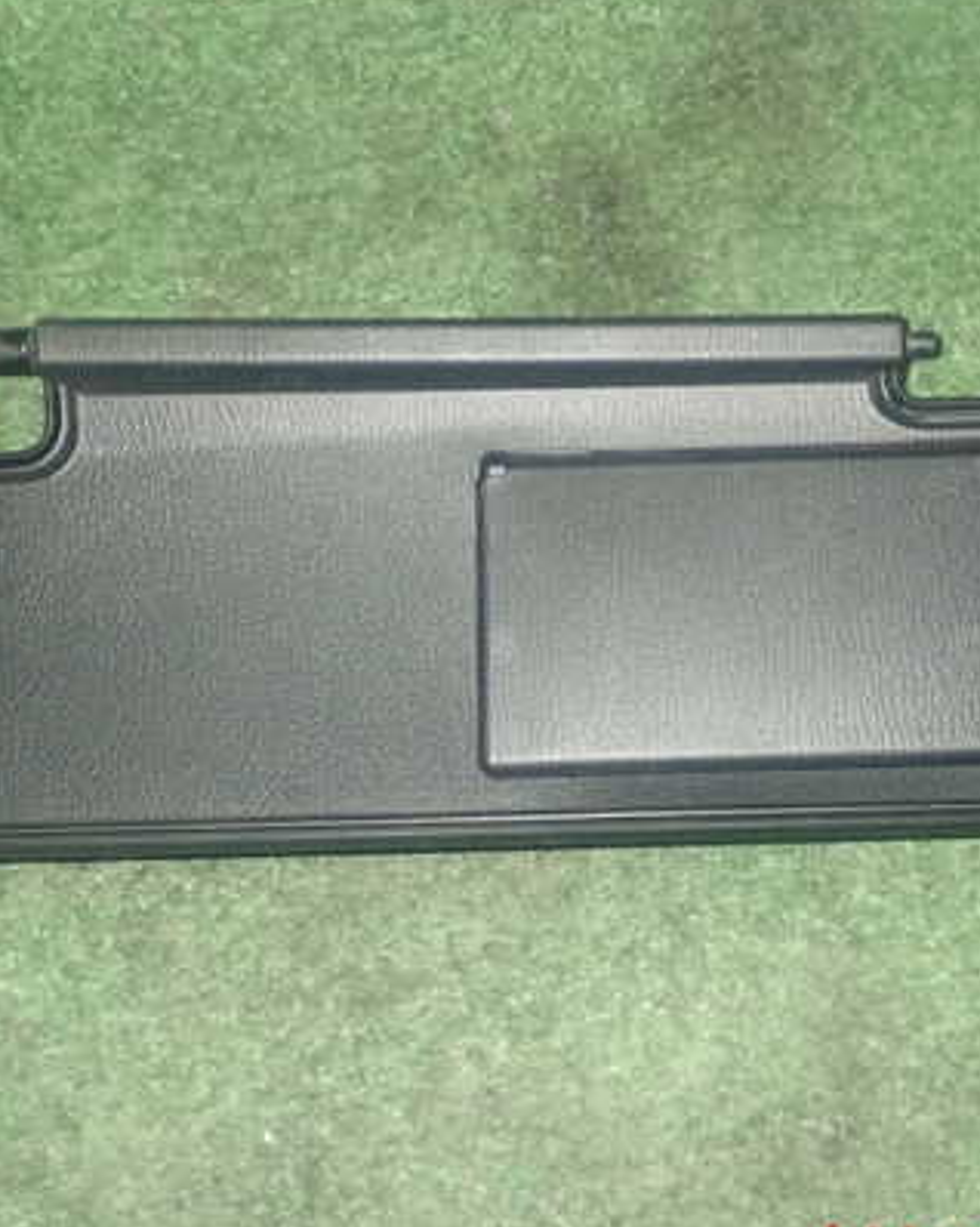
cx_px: 598
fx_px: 1923
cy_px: 601
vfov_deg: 35.4
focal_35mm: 53
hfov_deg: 28.5
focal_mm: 6.37
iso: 800
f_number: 7.1
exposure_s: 1/40
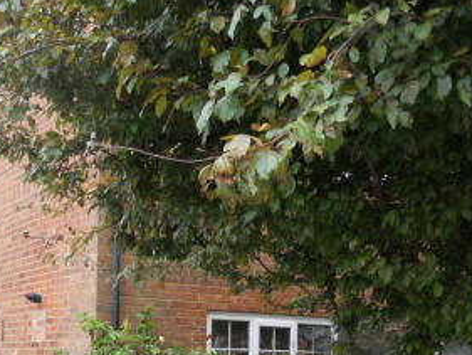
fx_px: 764
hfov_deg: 33.3
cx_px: 90
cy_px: 364
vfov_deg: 24.8
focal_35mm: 56
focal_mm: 4.9
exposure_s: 1/125
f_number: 3.2
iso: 80
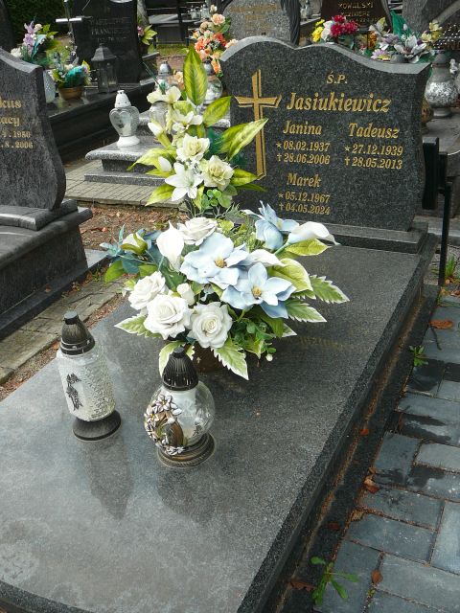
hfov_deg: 40.7
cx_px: 230
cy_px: 306
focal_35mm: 35
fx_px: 620
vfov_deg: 52.6
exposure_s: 1/500
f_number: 2.8
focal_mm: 5.2
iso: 80
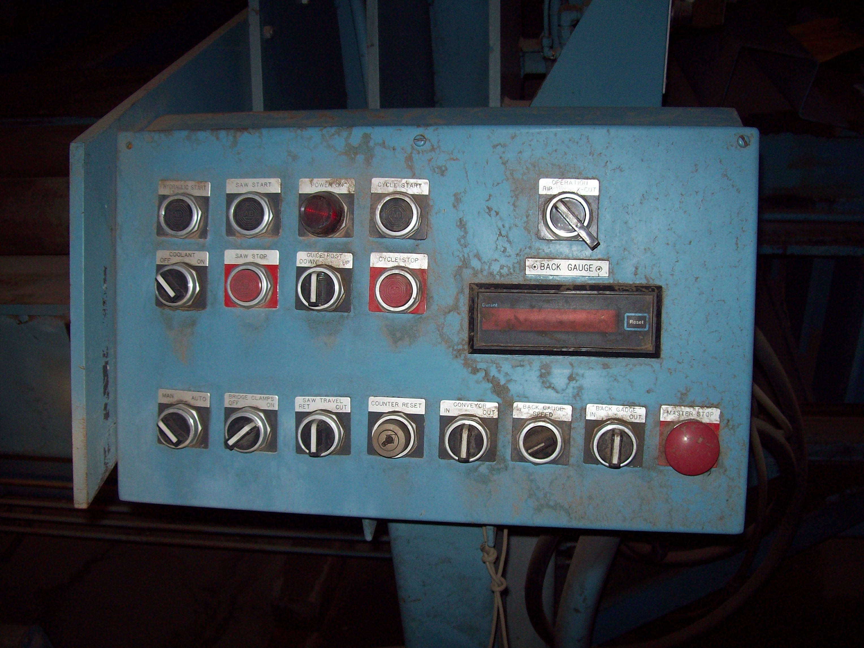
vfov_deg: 39.7
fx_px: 899
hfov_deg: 51.4
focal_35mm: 36
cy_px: 324
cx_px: 432
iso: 80
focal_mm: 6
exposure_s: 1/64
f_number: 2.7
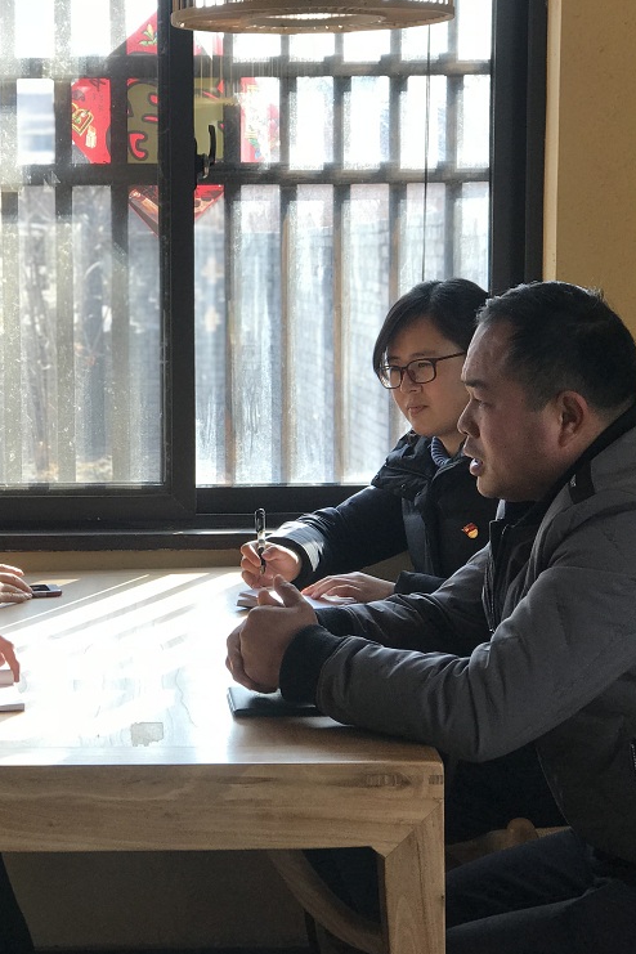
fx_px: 2120
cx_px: 139
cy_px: 478
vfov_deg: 25.4
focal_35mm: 80
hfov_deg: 16.9
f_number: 2.8
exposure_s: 1/100
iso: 32
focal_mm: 6.6
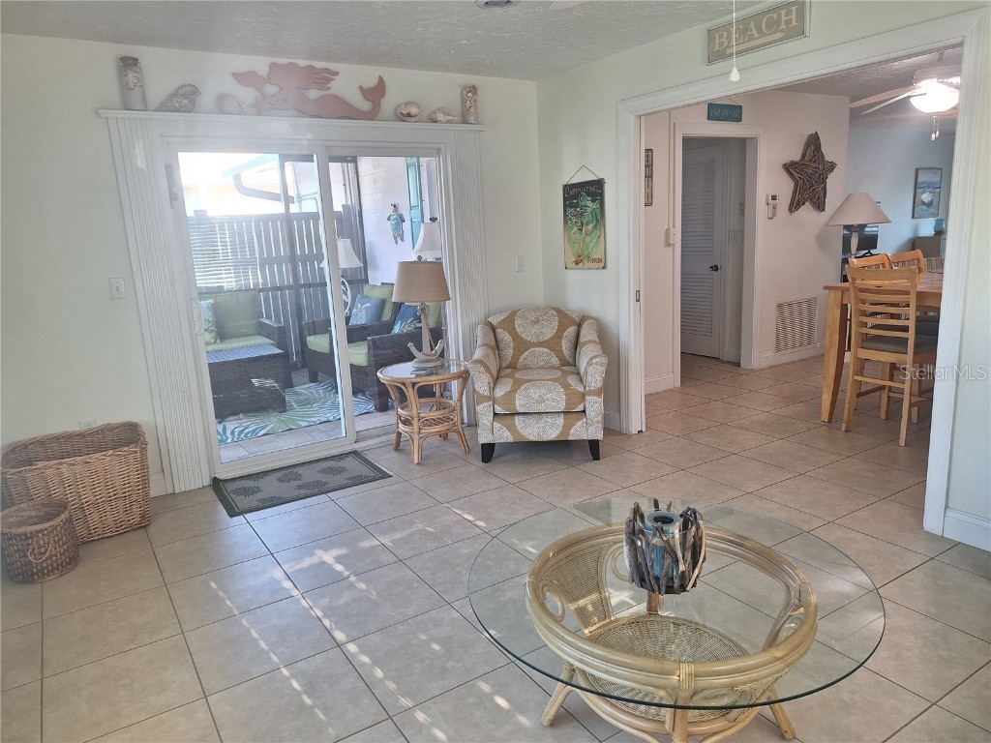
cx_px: 496
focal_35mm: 23
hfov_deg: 73.9
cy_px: 372
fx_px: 658
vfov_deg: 58.9
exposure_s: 1/40
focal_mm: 5.54
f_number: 1.8
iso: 100
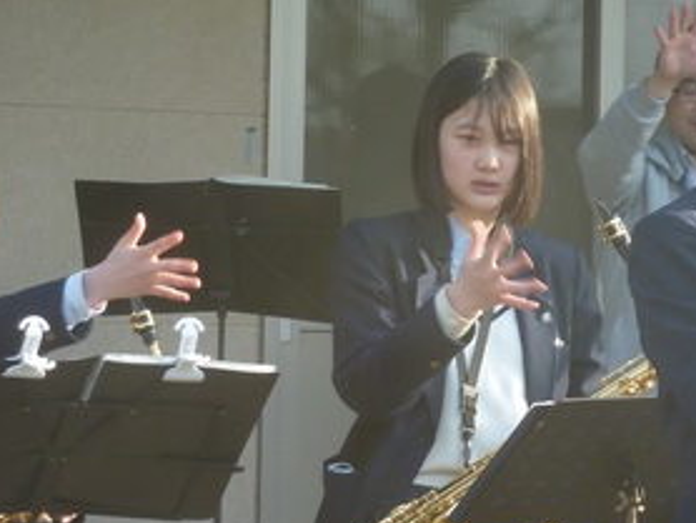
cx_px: 751
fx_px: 4166
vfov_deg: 7.2
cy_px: 178
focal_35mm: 207
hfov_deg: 9.5
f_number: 4.3
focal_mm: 14.7
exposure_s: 1/60
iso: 80
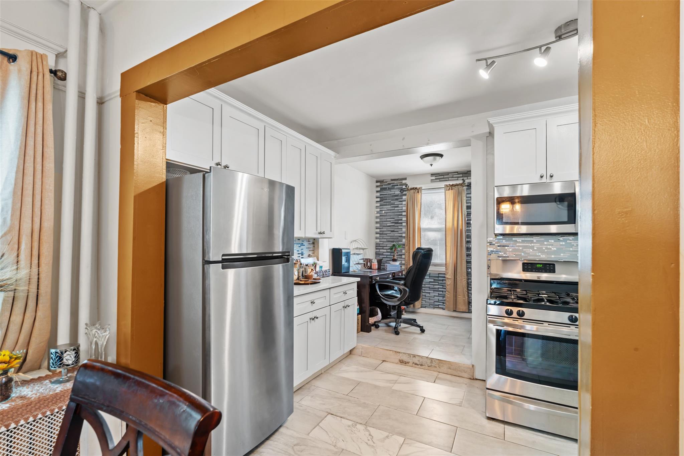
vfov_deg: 72.0
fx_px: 313
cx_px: 342
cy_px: 228
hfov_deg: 95.0
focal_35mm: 16
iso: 250
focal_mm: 16.5
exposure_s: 2.5
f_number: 9
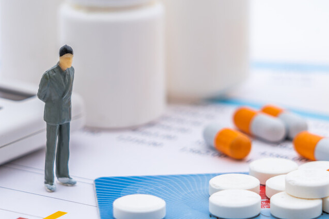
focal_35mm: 197
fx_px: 1799
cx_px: 198
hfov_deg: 10.4
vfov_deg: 7.0
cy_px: 44
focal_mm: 105
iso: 100
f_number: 7.1
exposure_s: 1/200
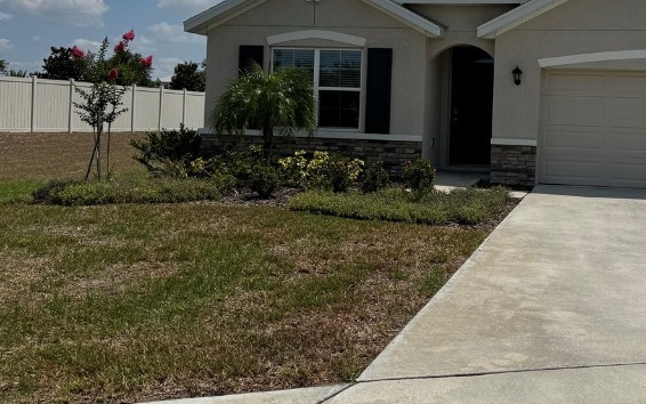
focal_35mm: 46
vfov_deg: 27.7
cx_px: 485
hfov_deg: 42.2
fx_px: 810
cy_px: 107
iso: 80
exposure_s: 1/12346
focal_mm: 6.76
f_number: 1.78
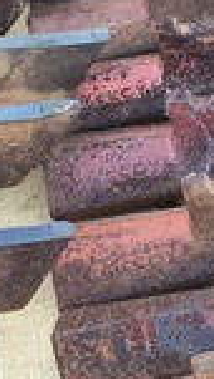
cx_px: 335
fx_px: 1391
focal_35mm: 138
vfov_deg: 15.5
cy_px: 277
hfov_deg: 8.6
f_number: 2.2
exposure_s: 1/50
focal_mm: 4.15
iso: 25
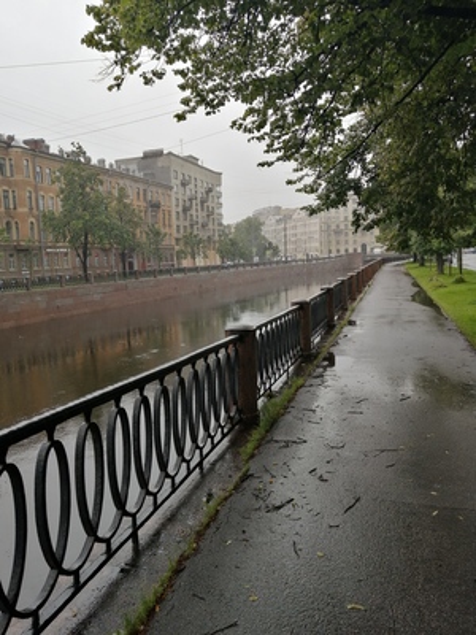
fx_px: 495
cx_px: 238
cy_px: 318
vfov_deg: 65.3
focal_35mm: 27
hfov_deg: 51.4
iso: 50
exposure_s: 1/484
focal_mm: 3.62
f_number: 1.8
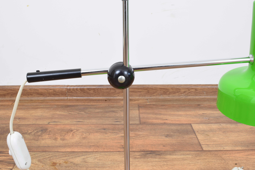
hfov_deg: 49.6
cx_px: 128
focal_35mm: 39
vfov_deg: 34.2
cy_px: 85
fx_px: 276
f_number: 25
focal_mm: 26
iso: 100
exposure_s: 3
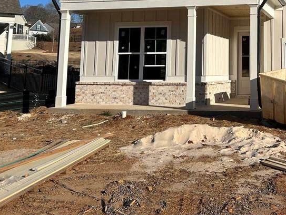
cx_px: 248
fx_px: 405
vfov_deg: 28.5
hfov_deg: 36.8
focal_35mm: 49
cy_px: 19
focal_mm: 5.7
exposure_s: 1/6211
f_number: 1.5
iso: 50
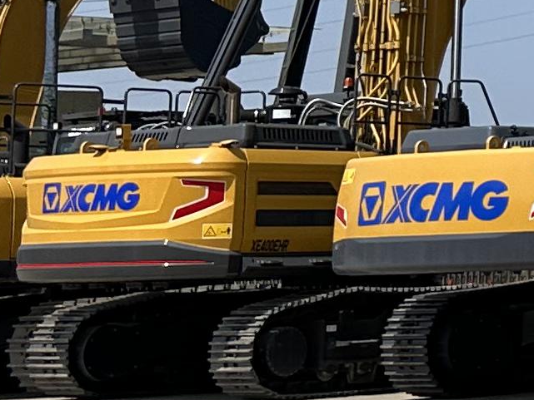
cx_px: 1314
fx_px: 2330
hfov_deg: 10.9
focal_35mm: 151
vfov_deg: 9.6
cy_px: -170
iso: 80
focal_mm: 6.86
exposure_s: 1/6623
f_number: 1.78
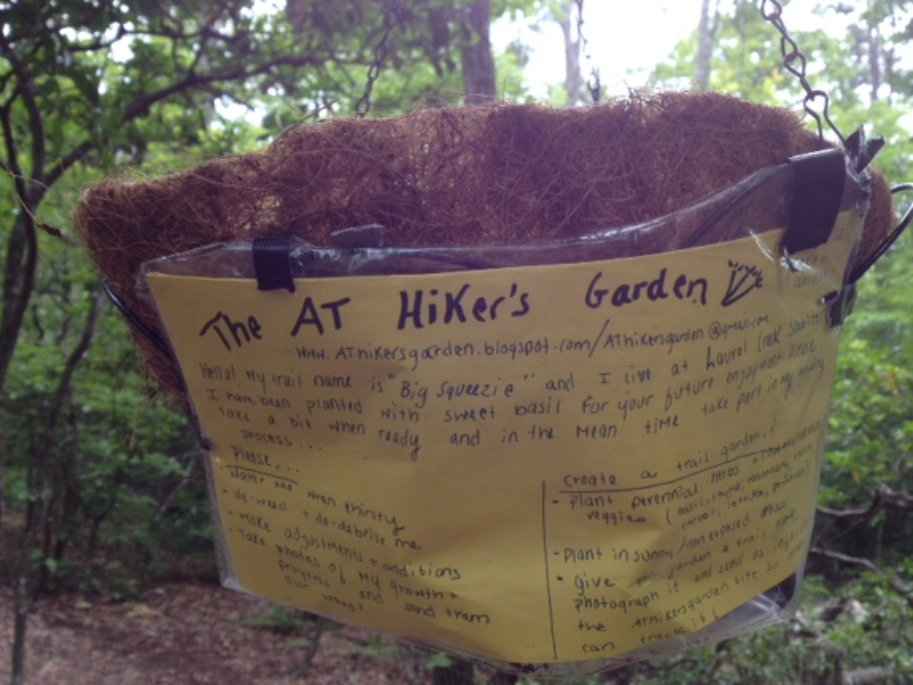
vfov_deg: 36.8
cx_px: 496
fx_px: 1029
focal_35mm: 39
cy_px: 348
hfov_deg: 47.8
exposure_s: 1/120
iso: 80
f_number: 2.4
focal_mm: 4.28
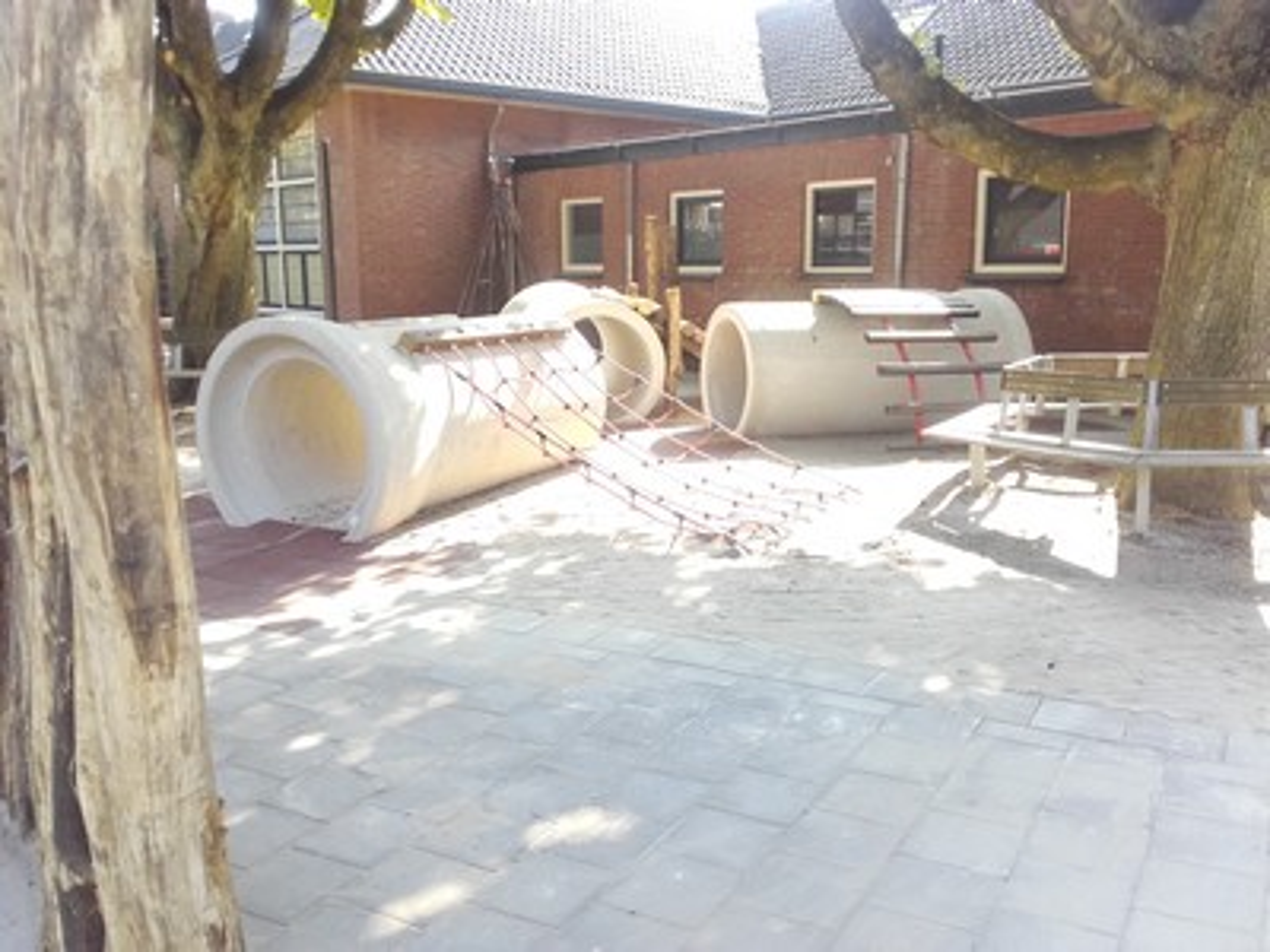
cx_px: 635
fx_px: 1137
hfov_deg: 58.4
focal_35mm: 31
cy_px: 476
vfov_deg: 45.4
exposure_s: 1/104
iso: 50
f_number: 2.2
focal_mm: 3.31
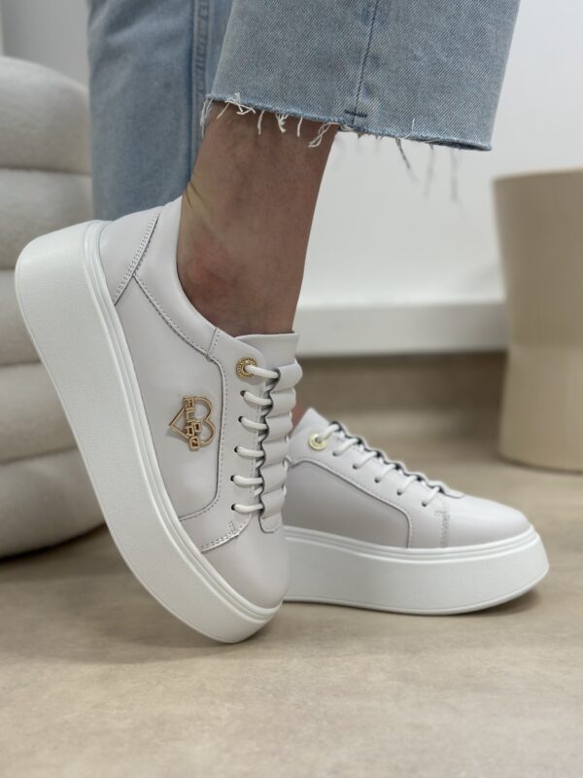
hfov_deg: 30.3
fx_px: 1078
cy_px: 389
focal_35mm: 48
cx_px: 292
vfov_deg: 39.7
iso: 125
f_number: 1.78
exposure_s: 1/100
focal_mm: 6.86
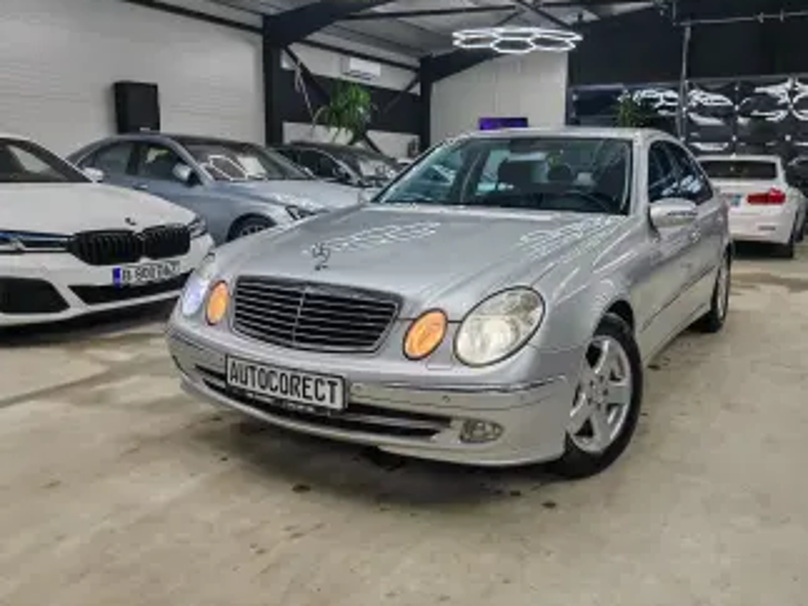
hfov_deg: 61.6
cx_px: 440
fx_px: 677
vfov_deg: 48.1
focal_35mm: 29
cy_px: 270
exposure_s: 1/100
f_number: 1.6
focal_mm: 5.4
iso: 64
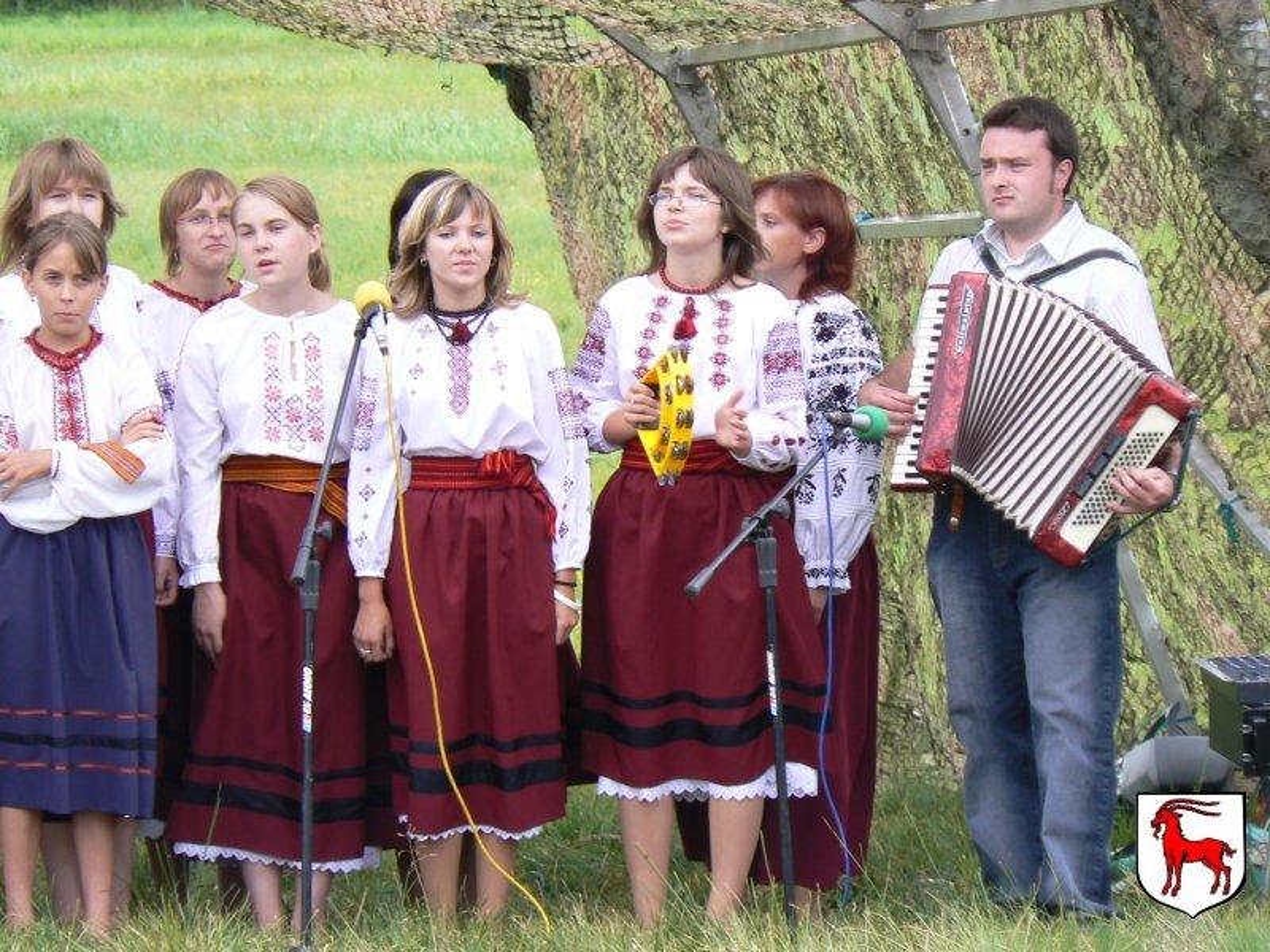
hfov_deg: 7.9
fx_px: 9245
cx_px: 635
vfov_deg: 5.9
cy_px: 476
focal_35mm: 252
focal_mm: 41.9
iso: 80
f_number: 4
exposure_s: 1/100
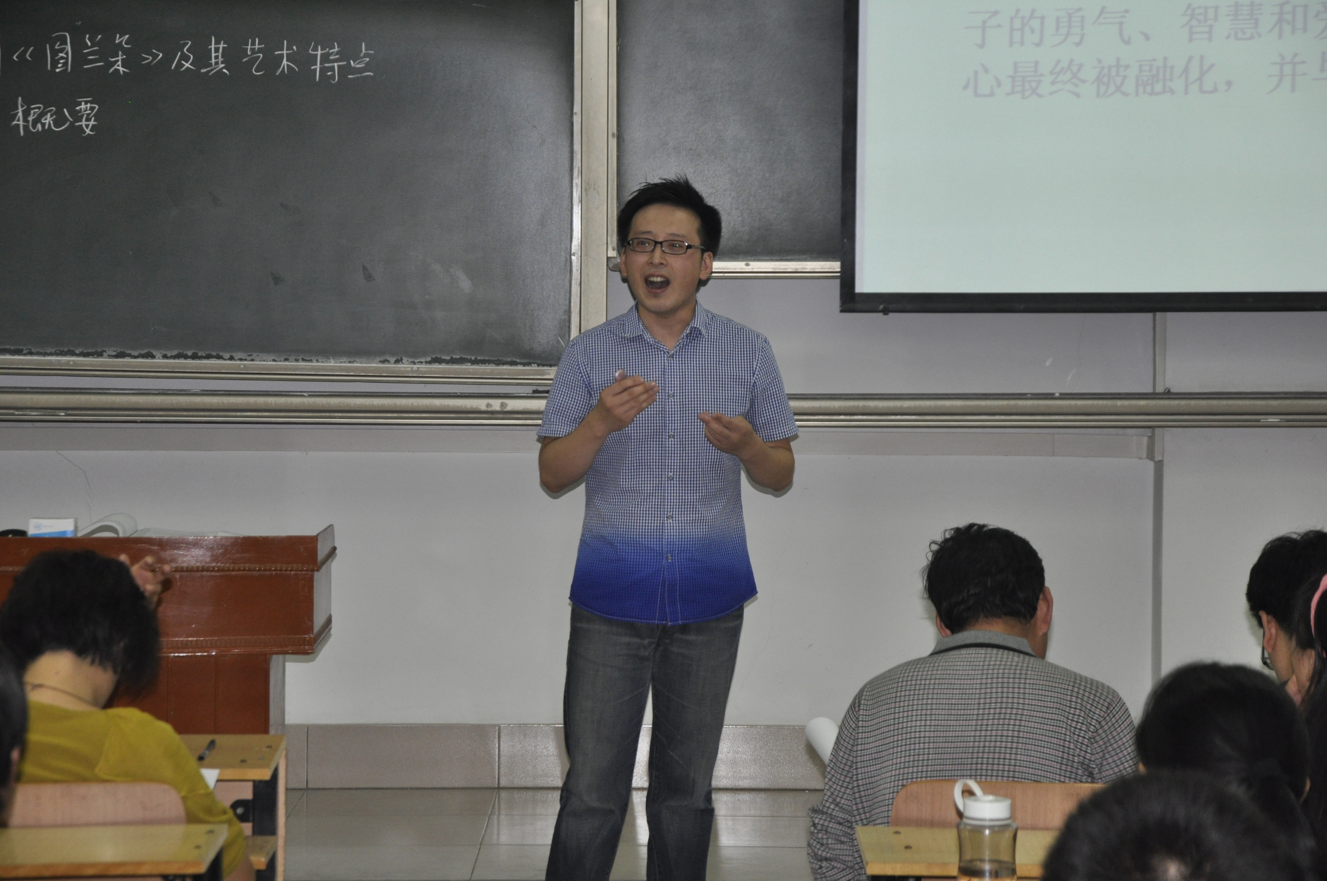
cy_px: 440
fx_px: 3866
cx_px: 664
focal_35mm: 105
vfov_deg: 13.0
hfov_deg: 19.5
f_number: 5.3
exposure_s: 1/60
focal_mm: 70
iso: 800
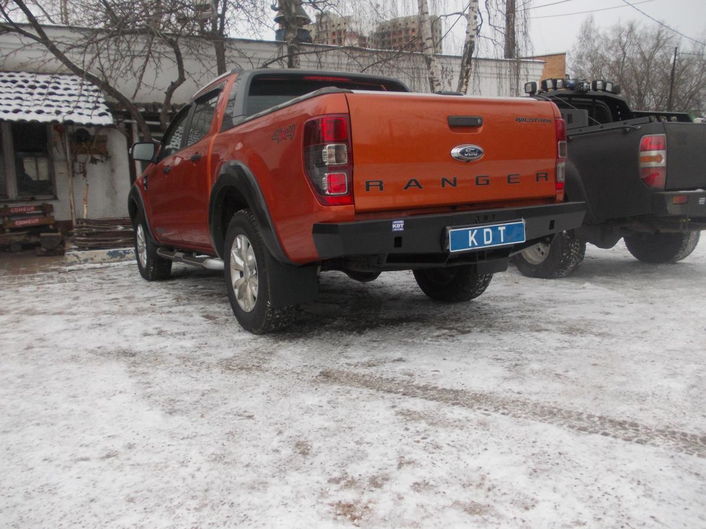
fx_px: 571
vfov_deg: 49.7
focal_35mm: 28
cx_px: 353
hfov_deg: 63.4
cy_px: 264
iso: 100
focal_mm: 4
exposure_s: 1/250
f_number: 2.7
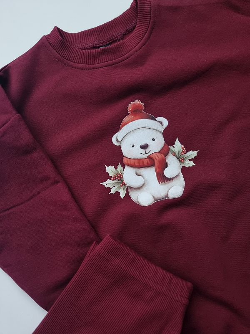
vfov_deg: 71.6
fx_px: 231
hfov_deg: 56.8
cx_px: 125
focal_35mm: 24
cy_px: 167
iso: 160
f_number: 1.8
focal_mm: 6.7
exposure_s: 1/120
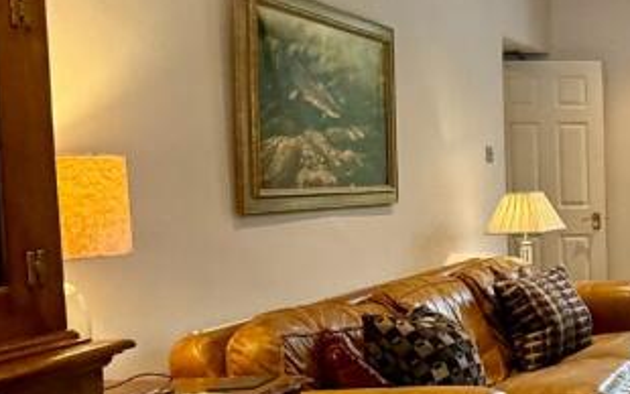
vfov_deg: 26.4
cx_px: 837
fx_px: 842
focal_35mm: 49
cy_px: 215
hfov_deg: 31.0
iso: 320
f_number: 2.2
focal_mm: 2.22
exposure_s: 1/90
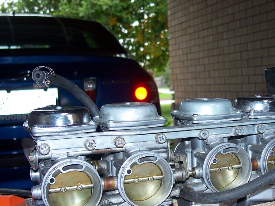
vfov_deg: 24.7
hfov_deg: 32.1
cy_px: 137
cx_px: 209
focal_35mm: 59
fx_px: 468
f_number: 2.8
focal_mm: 7.8
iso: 125
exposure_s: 1/60
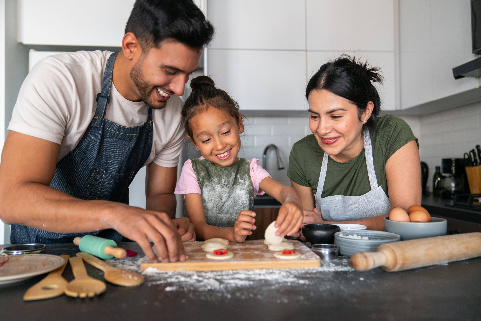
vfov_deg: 43.6
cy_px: 160
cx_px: 240
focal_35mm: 30
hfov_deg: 61.9
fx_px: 401
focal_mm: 30
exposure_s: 1/125
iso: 200
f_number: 2.8
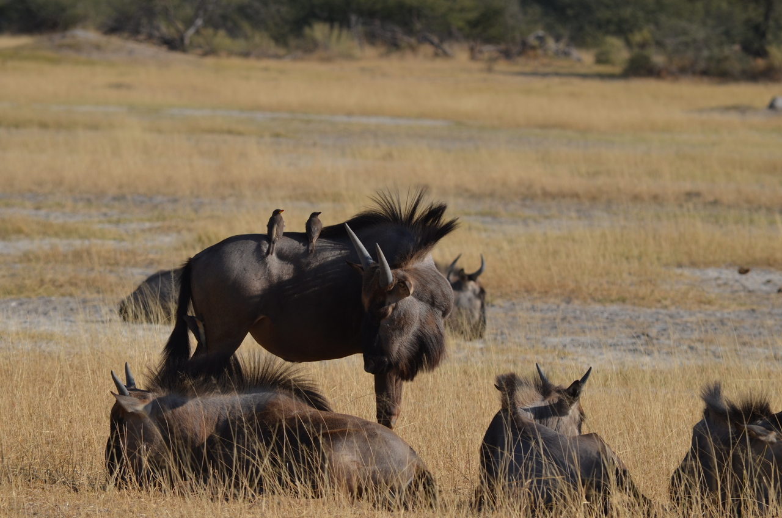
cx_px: 391
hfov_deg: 6.3
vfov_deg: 4.1
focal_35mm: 330
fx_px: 7154
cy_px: 259
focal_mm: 220
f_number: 8
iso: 200
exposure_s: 1/1000
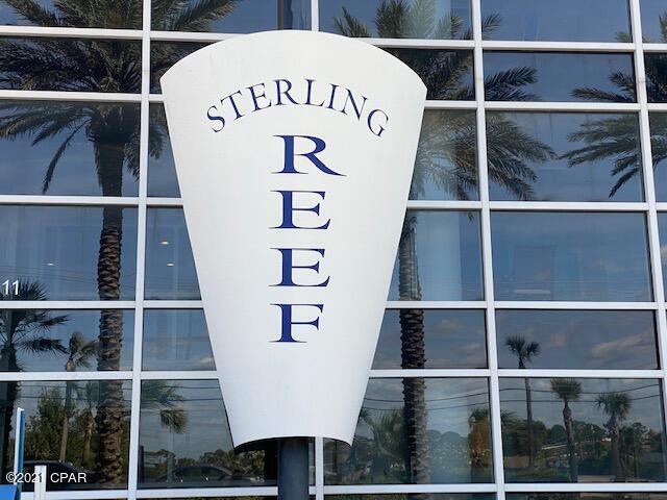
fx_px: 1002
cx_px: 334
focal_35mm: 52
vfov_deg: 28.0
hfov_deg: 36.8
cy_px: 250
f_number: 2
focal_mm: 6
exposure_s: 1/381
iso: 20
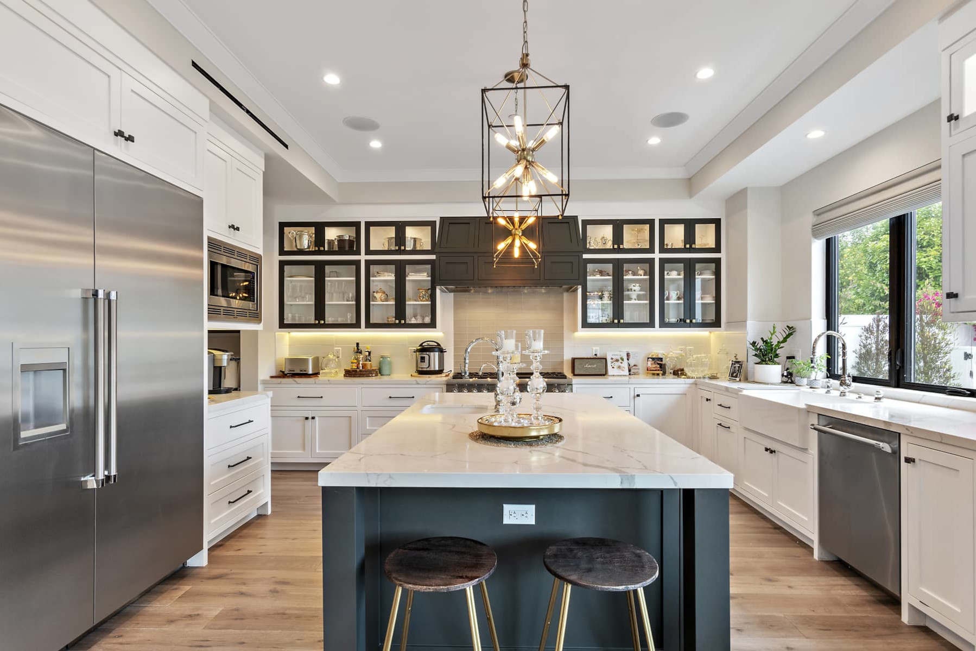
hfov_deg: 95.0
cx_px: 488
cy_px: 326
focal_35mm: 16
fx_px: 447
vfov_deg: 72.1
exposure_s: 1/10
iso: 125
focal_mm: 11
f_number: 9
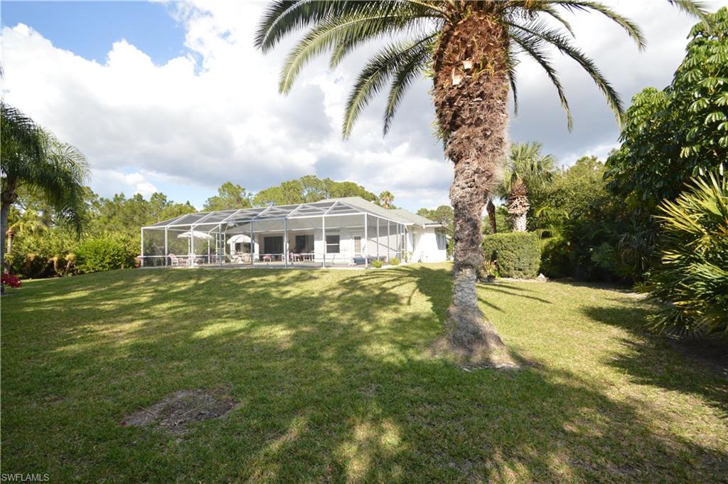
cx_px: 364
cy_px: 242
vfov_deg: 77.2
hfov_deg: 100.5
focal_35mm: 15
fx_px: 303
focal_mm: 10
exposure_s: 1/200
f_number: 6.3
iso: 100
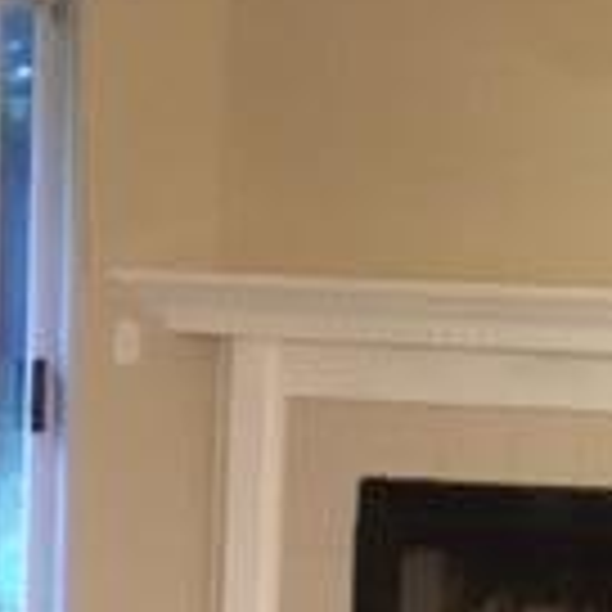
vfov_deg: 13.5
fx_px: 2580
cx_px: 572
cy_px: 400
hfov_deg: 13.4
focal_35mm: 129
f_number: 2.4
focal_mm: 3.3
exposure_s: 1/17
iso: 800
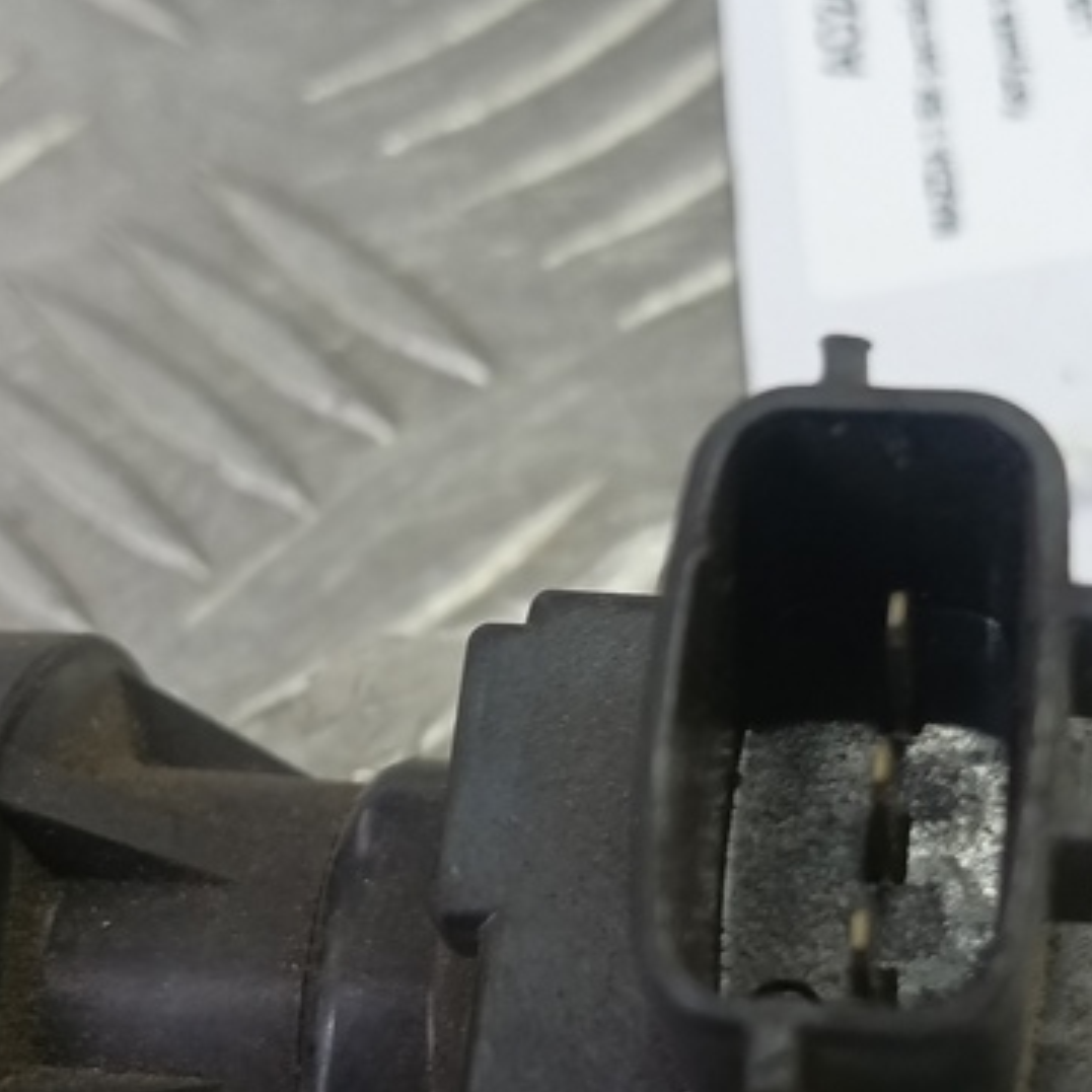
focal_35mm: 58
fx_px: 2070
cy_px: 861
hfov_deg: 29.4
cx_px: 690
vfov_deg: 29.0
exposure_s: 1/50
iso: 137
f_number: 1.6
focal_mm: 4.11
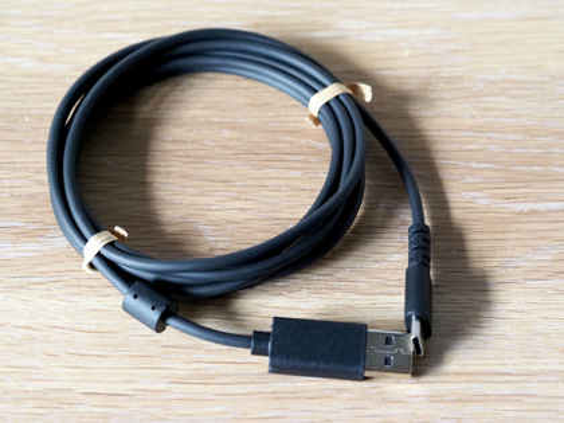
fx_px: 1955
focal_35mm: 120
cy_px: 212
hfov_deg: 16.4
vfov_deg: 12.3
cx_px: 282
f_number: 4.5
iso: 2500
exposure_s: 1/125
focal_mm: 60
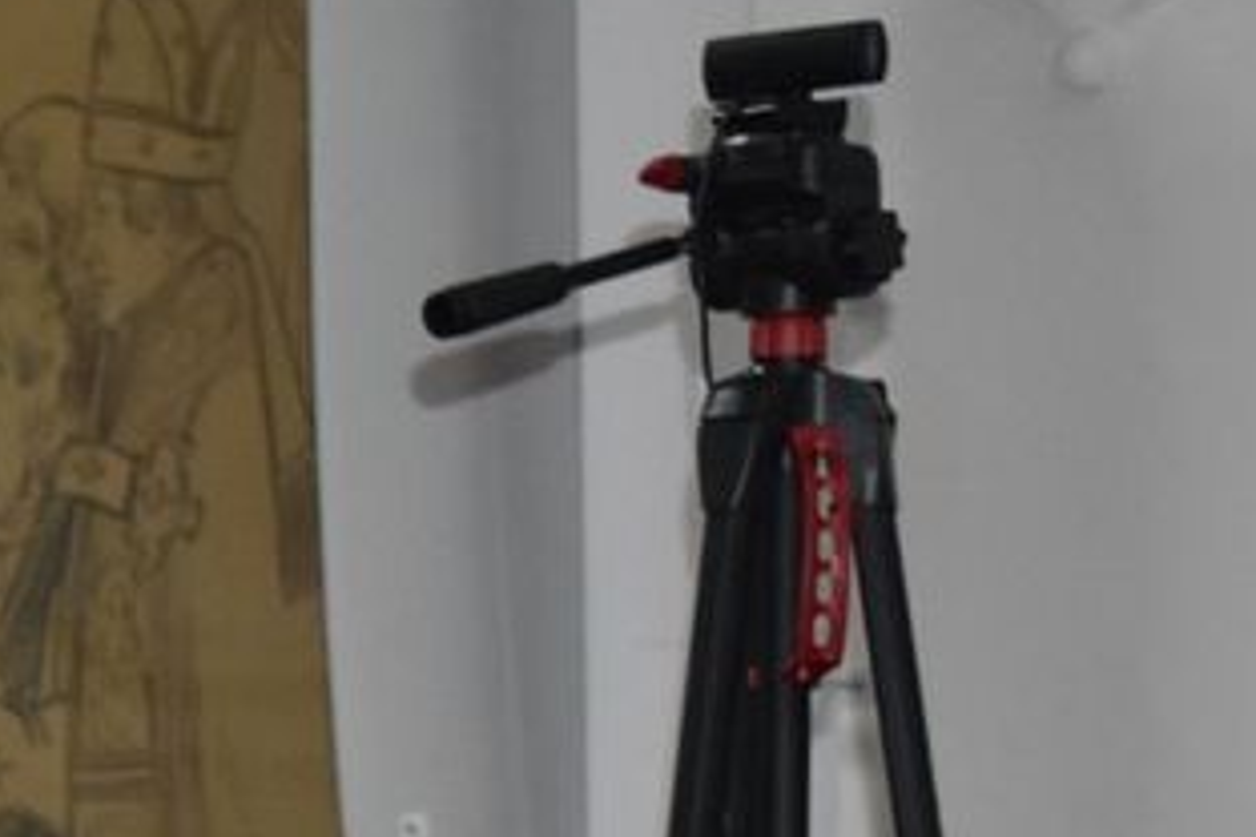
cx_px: -1699
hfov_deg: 7.2
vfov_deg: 5.0
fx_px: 9404
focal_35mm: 270
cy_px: 1702
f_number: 4.5
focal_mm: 35
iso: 800
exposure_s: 1/60
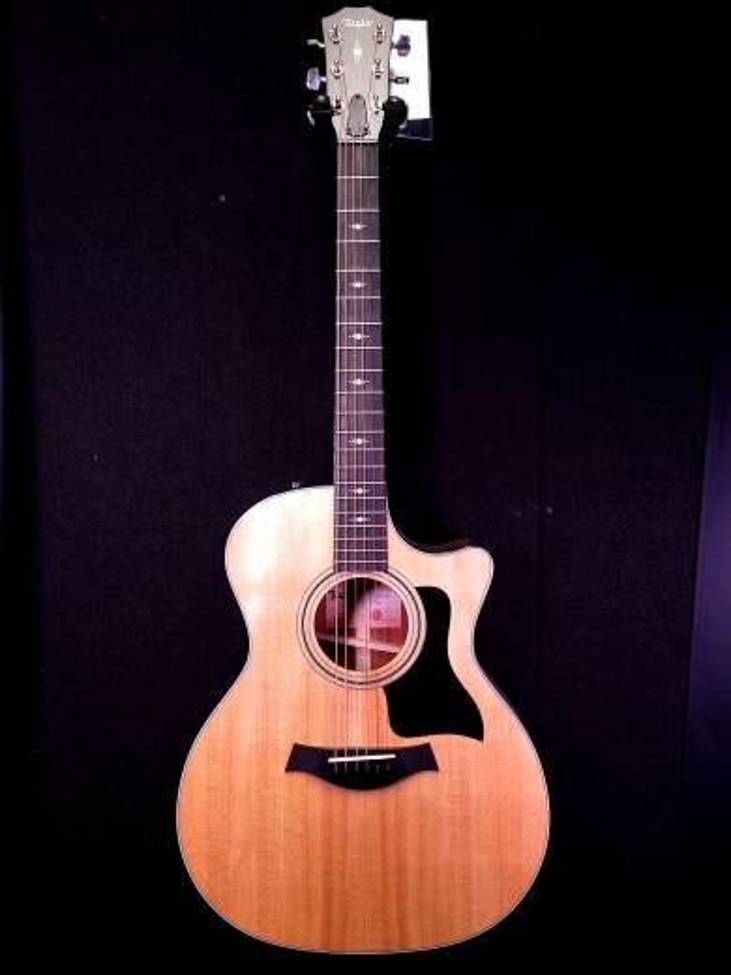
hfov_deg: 53.1
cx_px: 366
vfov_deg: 67.3
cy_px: 488
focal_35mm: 26
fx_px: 732
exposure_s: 1/15
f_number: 1.8
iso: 100
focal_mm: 5.4
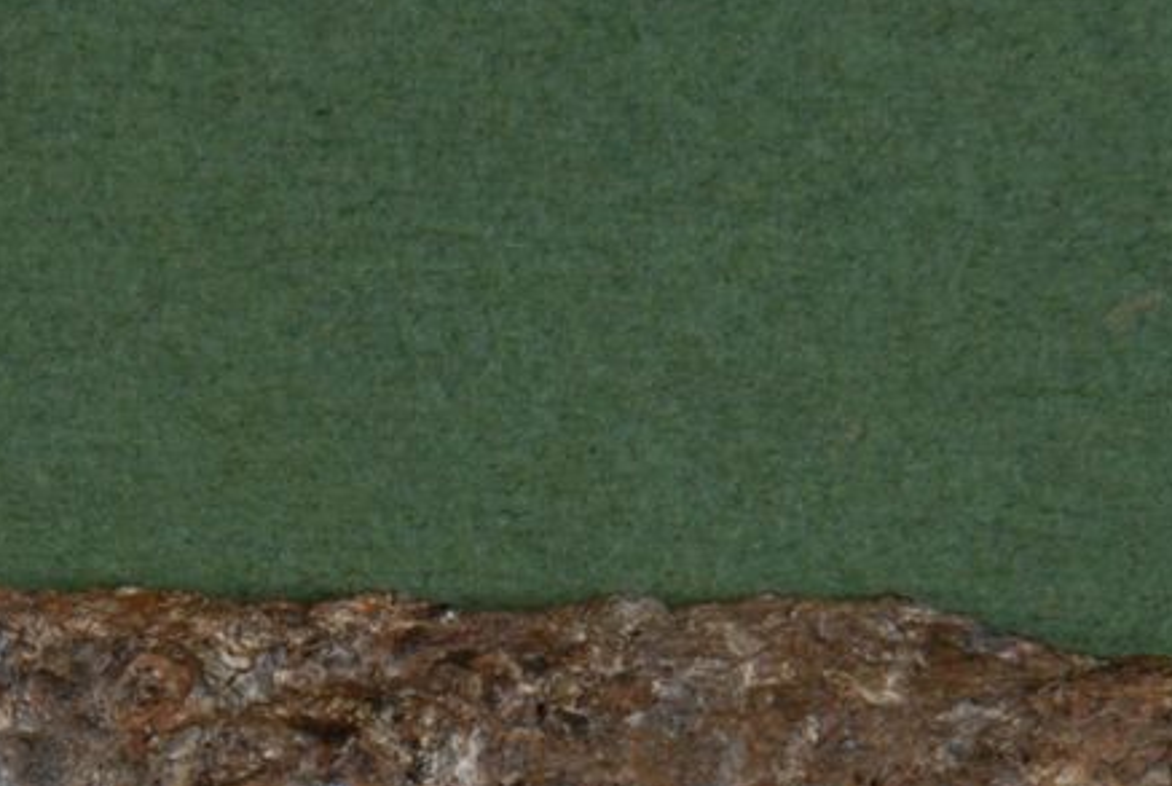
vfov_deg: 3.7
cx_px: 244
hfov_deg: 5.5
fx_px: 12179
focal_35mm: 373
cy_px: 903
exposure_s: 3
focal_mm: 85
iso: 100
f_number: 32
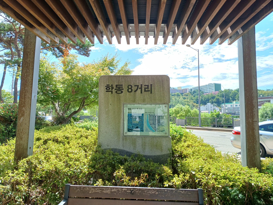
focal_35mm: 23
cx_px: 136
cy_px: 102
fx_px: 181
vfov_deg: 58.9
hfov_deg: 73.9
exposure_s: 1/140
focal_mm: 5.06
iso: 20
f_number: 1.8
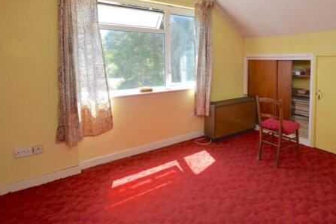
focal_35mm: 22
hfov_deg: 77.5
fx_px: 205
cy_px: 77
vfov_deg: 56.2
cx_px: 204
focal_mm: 10
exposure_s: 1/200
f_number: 5
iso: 280
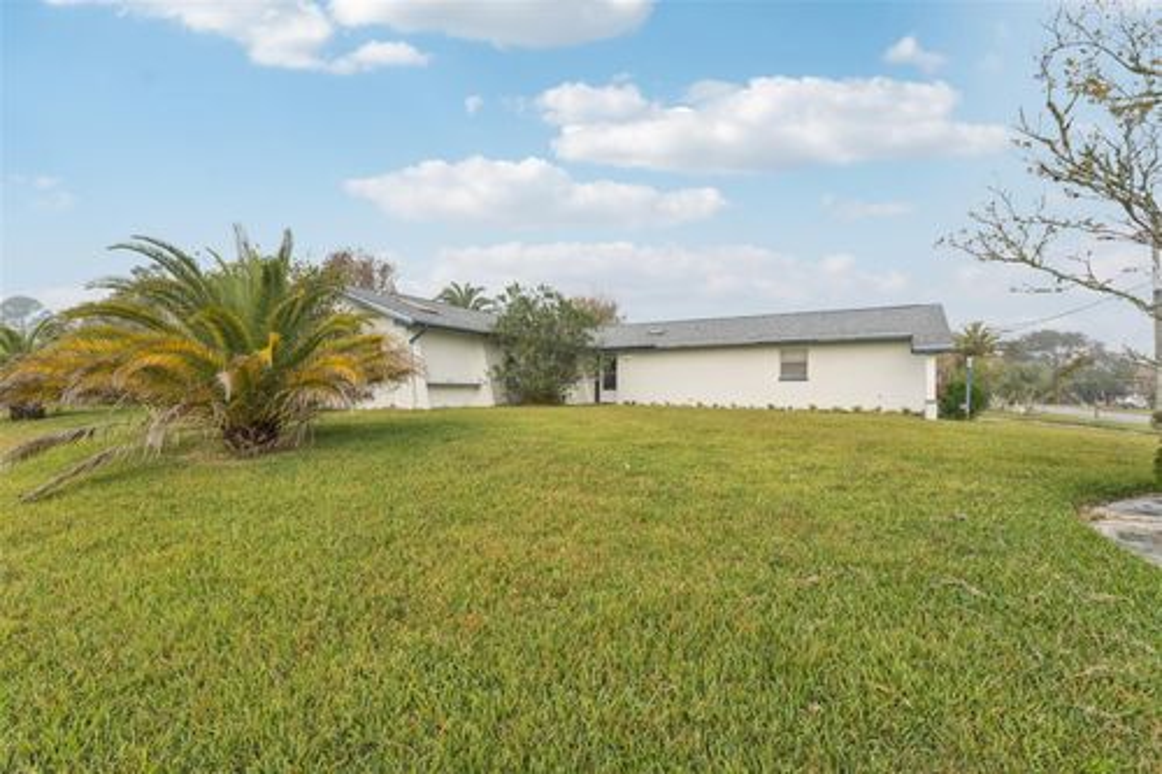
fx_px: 519
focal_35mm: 16
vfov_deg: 73.4
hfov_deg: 96.4
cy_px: 387
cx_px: 581
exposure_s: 1/200
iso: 400
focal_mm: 16.1
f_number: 10
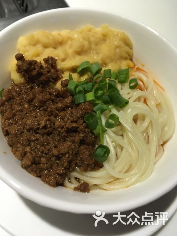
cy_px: 118
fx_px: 198
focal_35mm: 29
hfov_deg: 48.2
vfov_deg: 61.7
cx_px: 88
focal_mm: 4.15
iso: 160
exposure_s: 1/33
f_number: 2.2
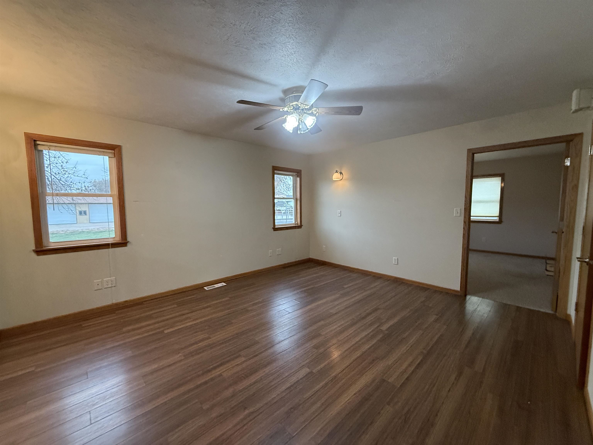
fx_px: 240
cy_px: 222
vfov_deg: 85.7
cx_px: 296
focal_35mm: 14
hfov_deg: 102.1
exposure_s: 1/120
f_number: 2.2
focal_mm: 2.22
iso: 500
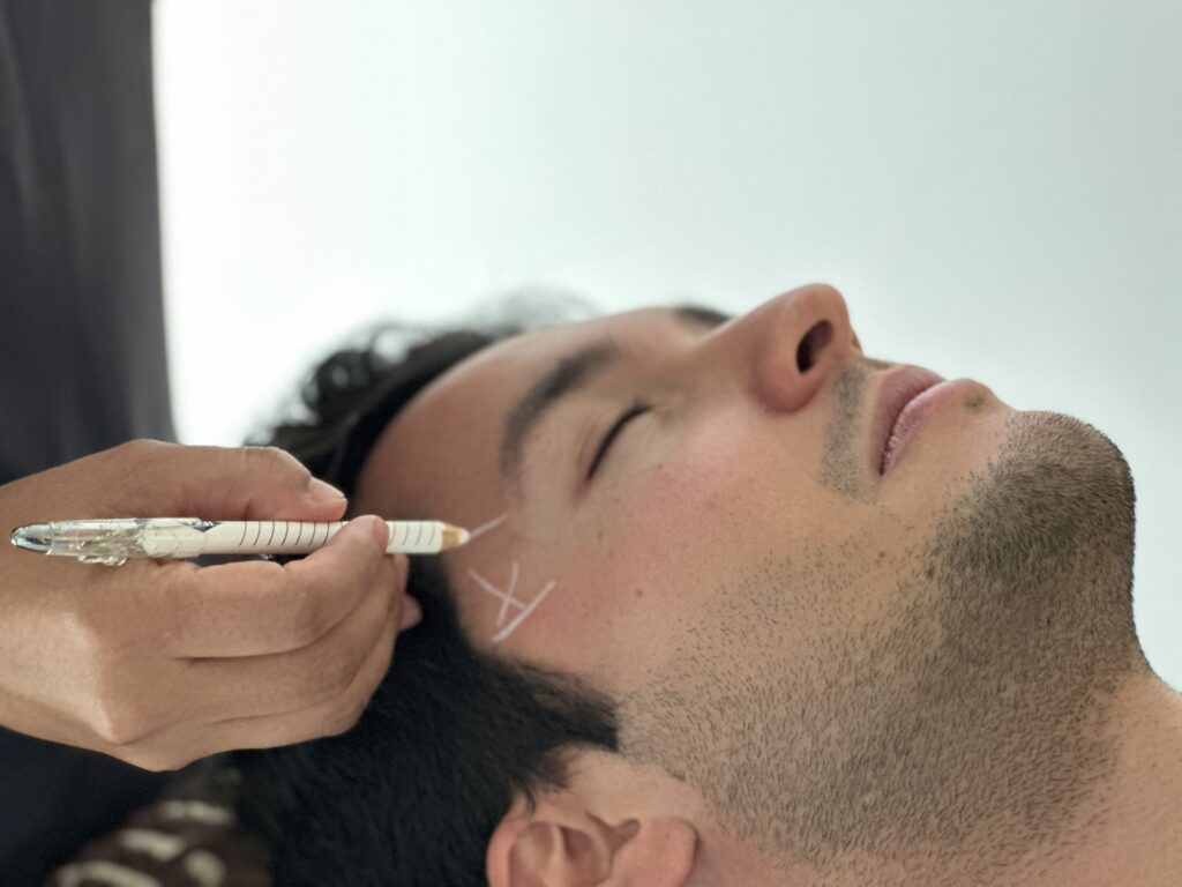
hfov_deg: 25.3
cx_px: 591
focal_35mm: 77
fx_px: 2629
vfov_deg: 19.1
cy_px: 444
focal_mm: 9
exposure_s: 1/14
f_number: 2.8
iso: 800
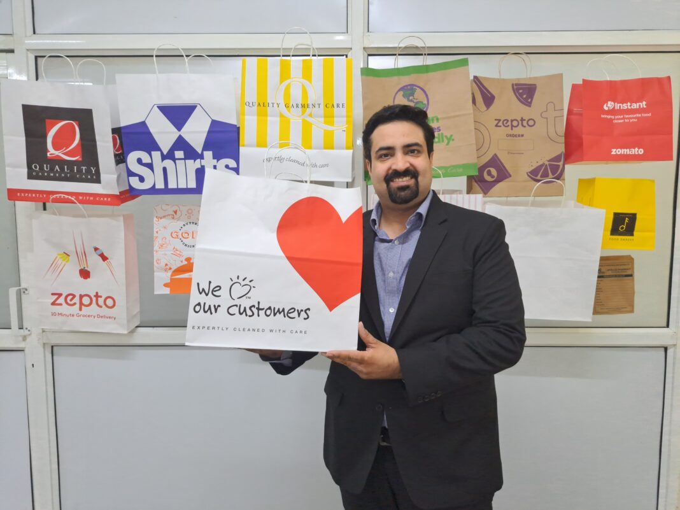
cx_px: 340
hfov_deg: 71.6
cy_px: 255
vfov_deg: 56.8
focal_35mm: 24
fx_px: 471
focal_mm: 5.23
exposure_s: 1/50
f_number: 1.8
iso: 200
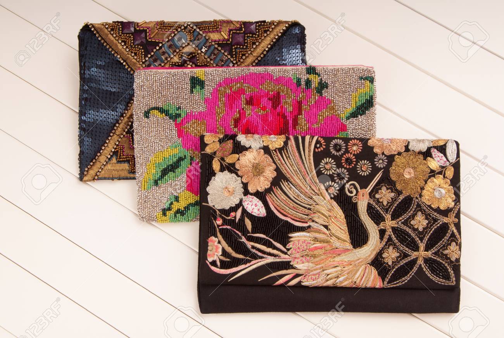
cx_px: 252
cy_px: 169
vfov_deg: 25.8
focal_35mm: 52
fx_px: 736
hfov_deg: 37.8
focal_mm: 35
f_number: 13
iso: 320
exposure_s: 1/250
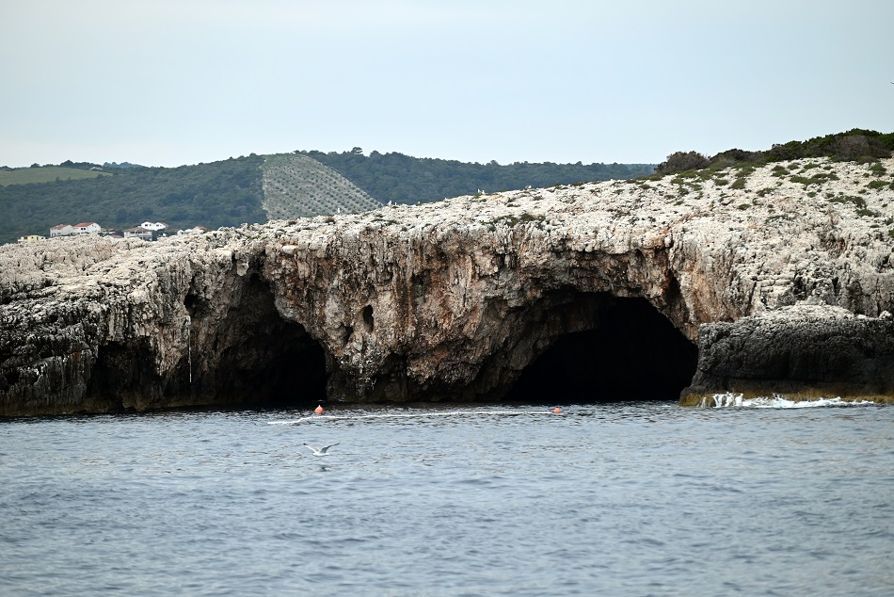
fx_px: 3850
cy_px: 298
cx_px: 447
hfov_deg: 13.2
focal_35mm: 155
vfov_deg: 8.9
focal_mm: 155
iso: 360
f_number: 4.8
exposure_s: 1/1000
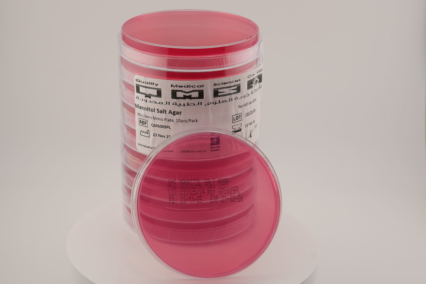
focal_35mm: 87
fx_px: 1029
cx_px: 213
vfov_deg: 15.7
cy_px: 142
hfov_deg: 23.4
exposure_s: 1/160
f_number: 8
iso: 100
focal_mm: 58
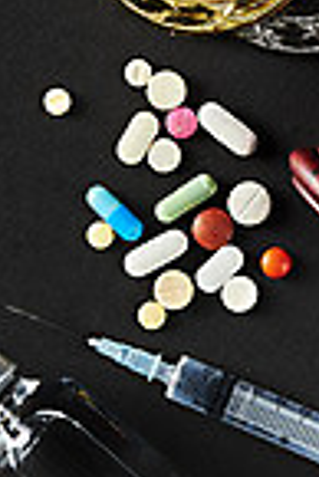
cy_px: 148
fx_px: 3845
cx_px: 298
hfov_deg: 4.7
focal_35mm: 290
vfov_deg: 7.1
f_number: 16
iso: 100
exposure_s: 1/125
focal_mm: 105
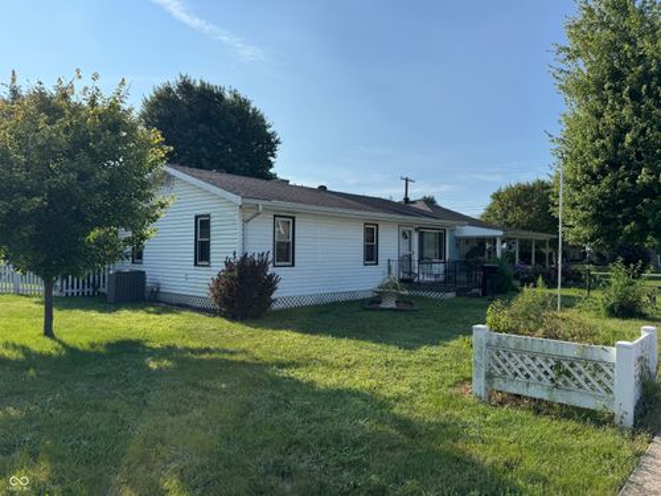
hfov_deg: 71.6
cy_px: 248
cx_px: 330
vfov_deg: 56.8
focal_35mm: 24
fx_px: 458
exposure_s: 1/5814
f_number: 1.78
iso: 80
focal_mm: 6.76
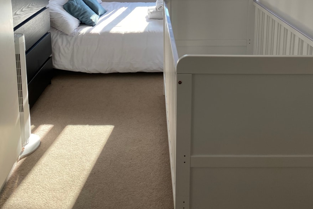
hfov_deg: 51.9
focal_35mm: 37
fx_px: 322
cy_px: -5
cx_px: 155
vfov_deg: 32.7
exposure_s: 1/249
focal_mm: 4.25
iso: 32
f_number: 1.8
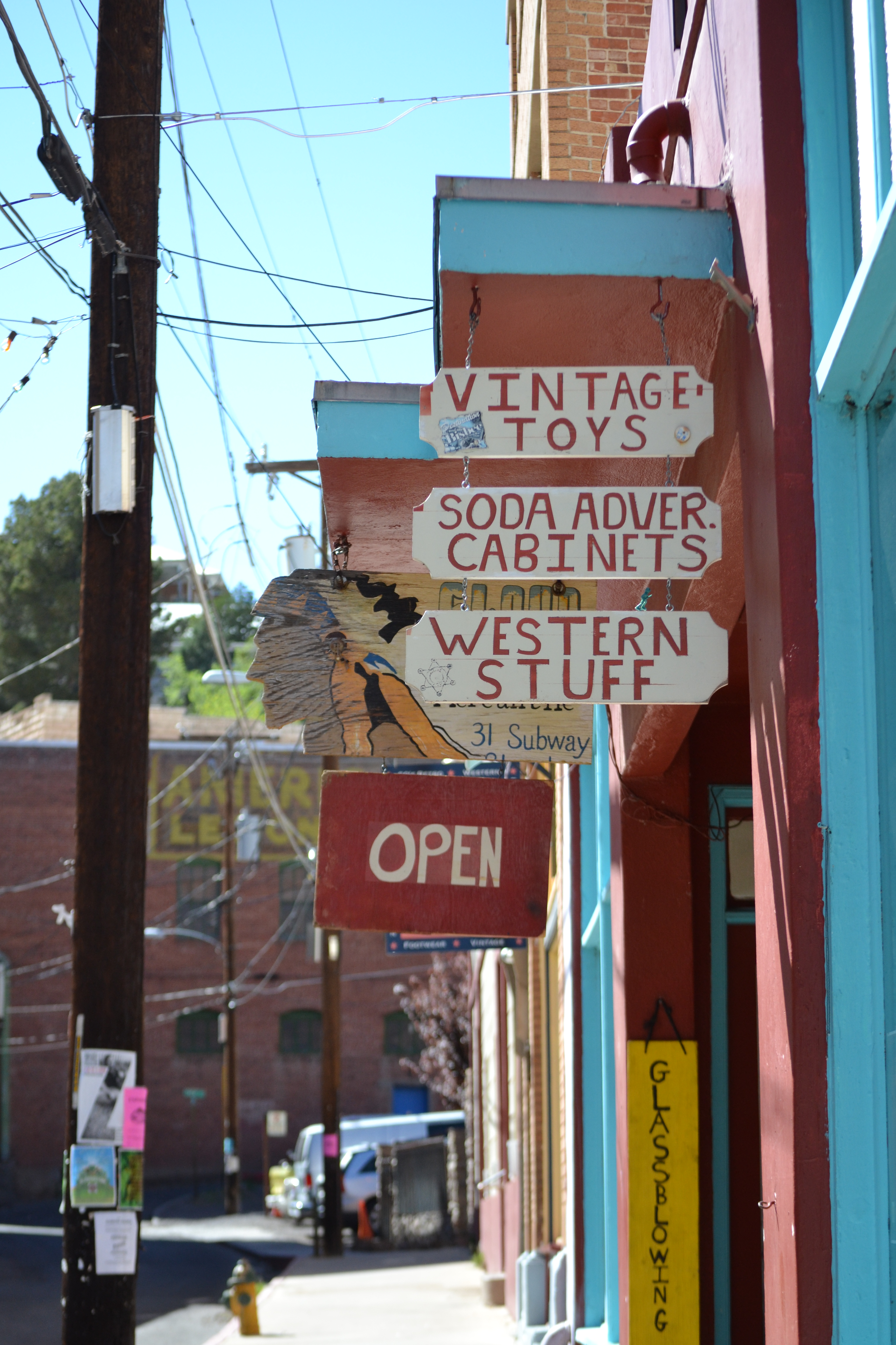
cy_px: 672
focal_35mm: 82
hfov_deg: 16.6
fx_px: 3080
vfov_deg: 24.6
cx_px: 448
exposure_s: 1/1000
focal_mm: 55
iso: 400
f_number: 4.5
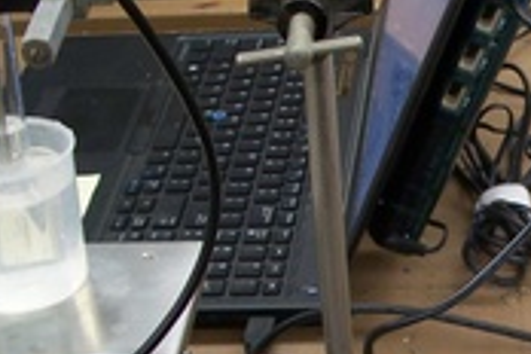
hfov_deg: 18.5
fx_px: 1563
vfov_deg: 12.7
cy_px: 400
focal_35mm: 106
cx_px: 595
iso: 200
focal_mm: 7.8
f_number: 2.8
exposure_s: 1/30
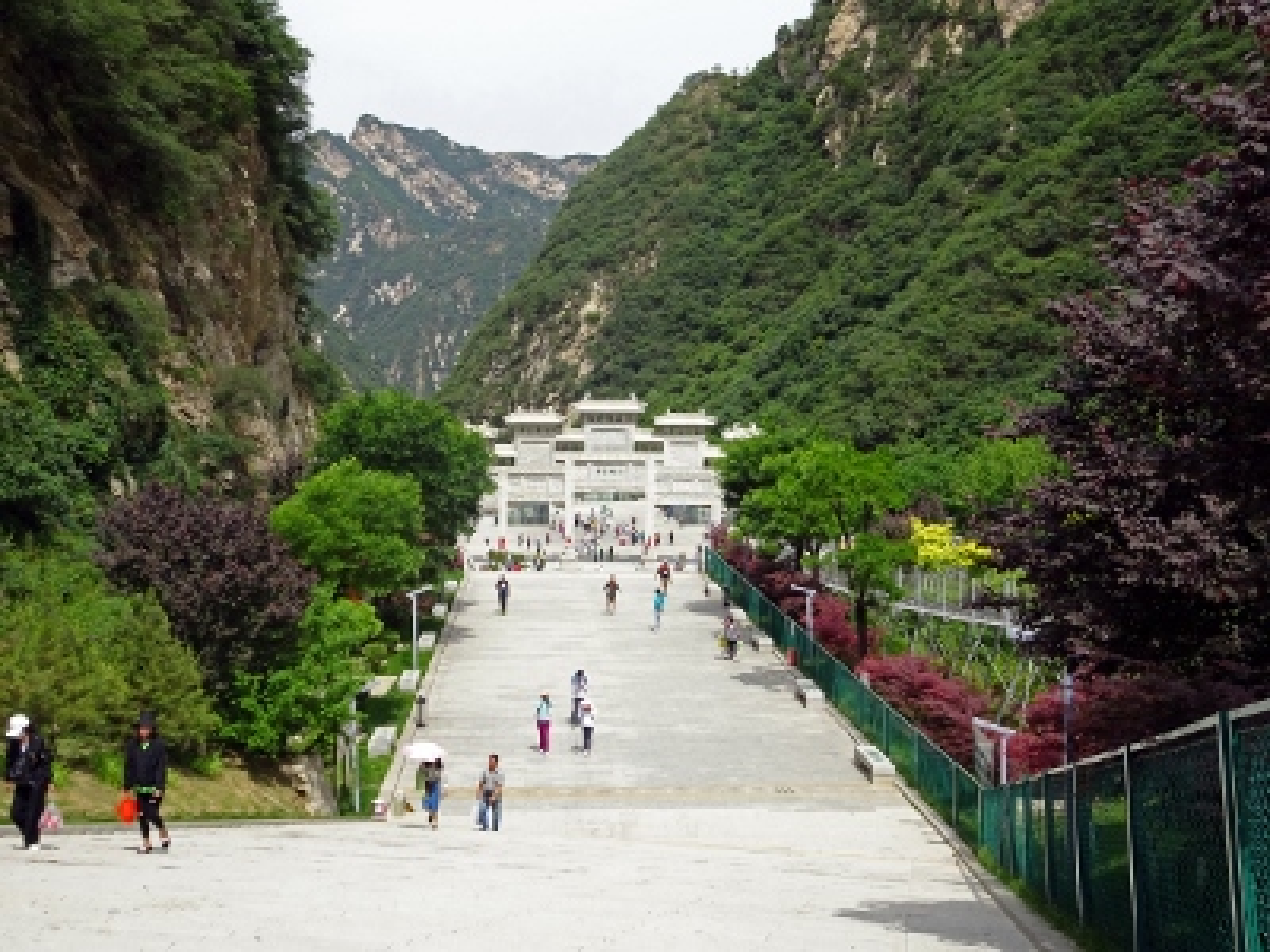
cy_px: 476
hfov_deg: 50.1
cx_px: 635
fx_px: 1357
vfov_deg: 38.7
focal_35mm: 37
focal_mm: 6.37
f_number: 4
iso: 80
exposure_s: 1/400
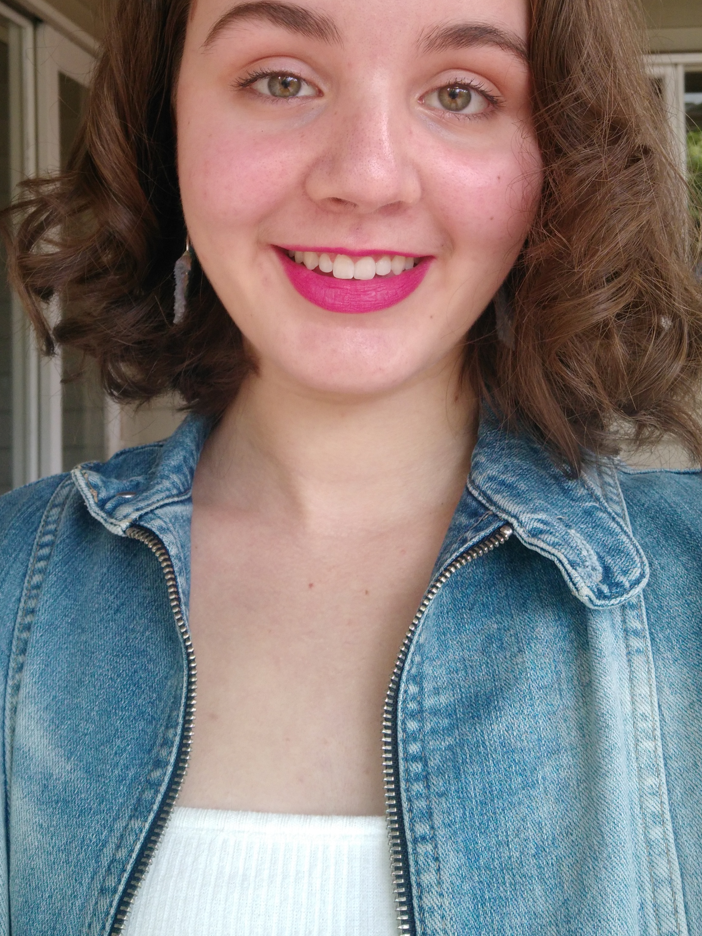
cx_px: 323
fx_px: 892
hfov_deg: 42.9
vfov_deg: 52.2
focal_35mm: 33
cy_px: 203
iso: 160
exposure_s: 1/100
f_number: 2
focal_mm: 3.57
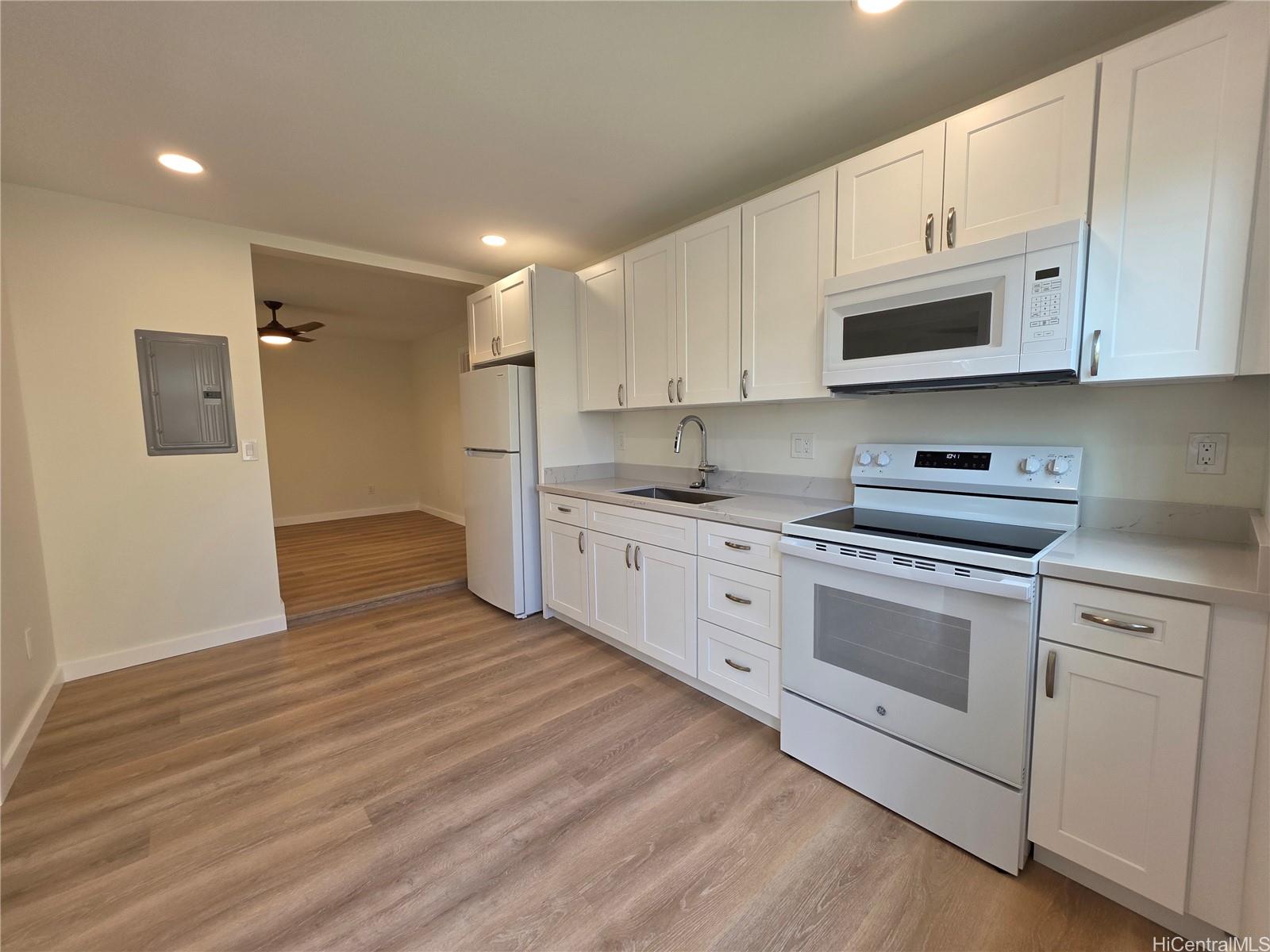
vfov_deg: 89.9
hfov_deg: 106.2
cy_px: 476
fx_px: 477
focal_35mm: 13
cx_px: 635
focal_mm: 2.2
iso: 64
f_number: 1.9
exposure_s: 1/120
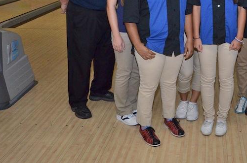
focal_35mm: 54
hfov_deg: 35.9
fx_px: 370
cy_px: 28
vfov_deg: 24.5
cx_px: 193
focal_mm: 20
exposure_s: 1/200
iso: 1600
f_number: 8
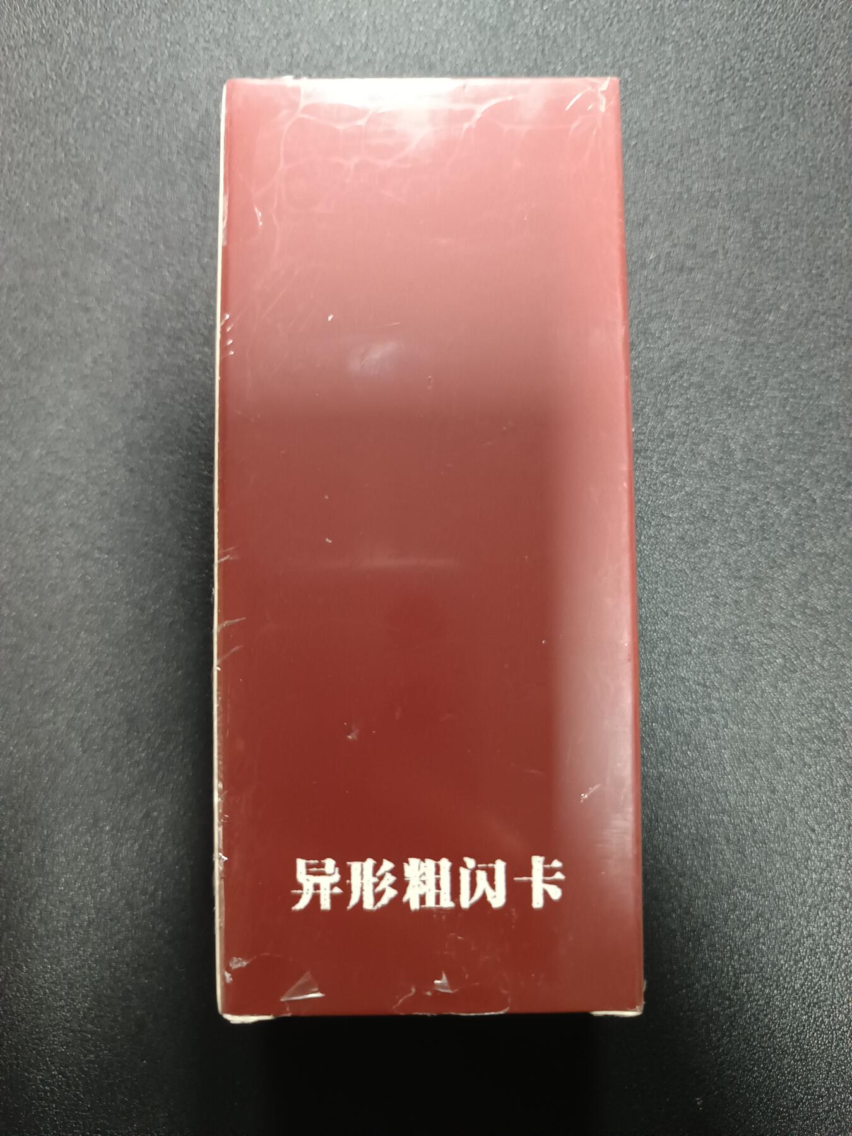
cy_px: 568
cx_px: 426
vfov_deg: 71.6
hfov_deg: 56.8
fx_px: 788
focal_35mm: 24
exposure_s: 1/25
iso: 1459
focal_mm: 5.31
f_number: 1.7
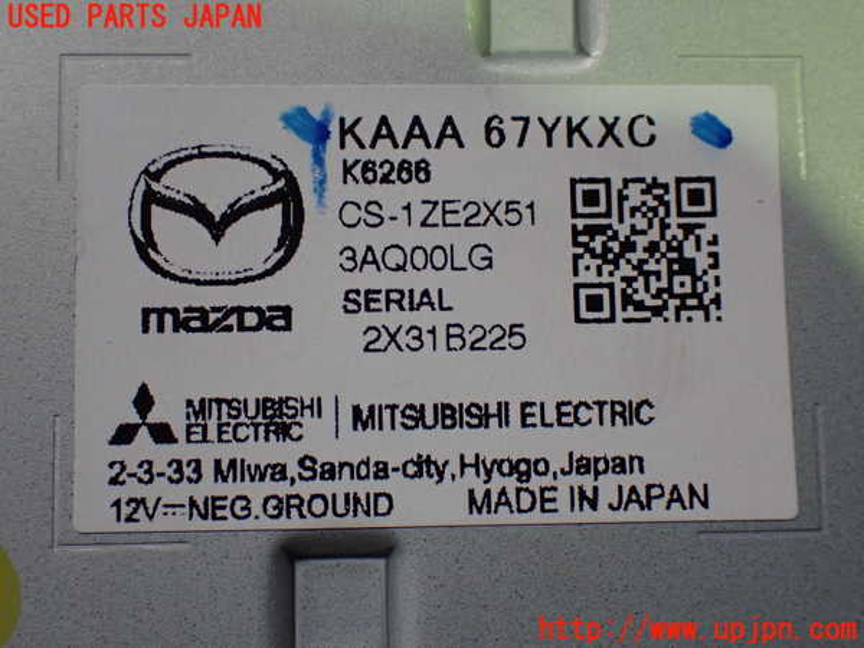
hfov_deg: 38.2
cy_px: 324
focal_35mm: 50
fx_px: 1248
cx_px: 432
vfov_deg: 29.1
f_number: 3.2
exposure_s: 1/160
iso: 800
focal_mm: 9.01
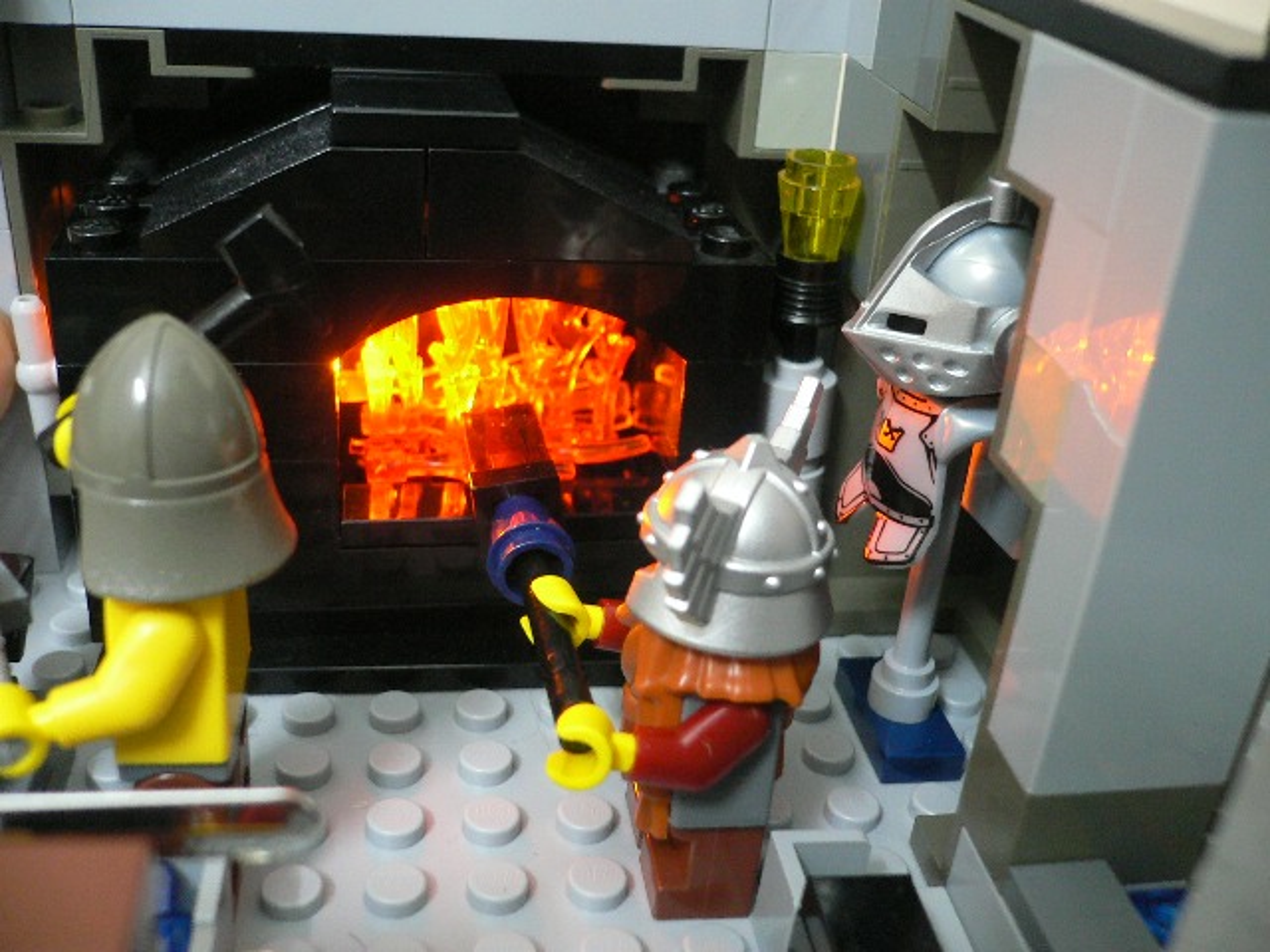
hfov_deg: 52.6
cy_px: 476
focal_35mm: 35
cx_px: 635
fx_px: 1284
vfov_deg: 40.7
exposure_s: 1/2
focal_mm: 5.8
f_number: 2.8
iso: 200
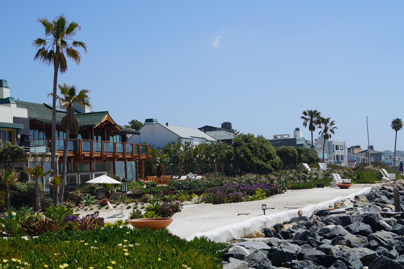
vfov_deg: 19.5
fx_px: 785
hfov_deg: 28.8
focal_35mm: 70
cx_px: 202
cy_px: 134
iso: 100
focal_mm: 70
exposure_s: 1/125
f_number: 14
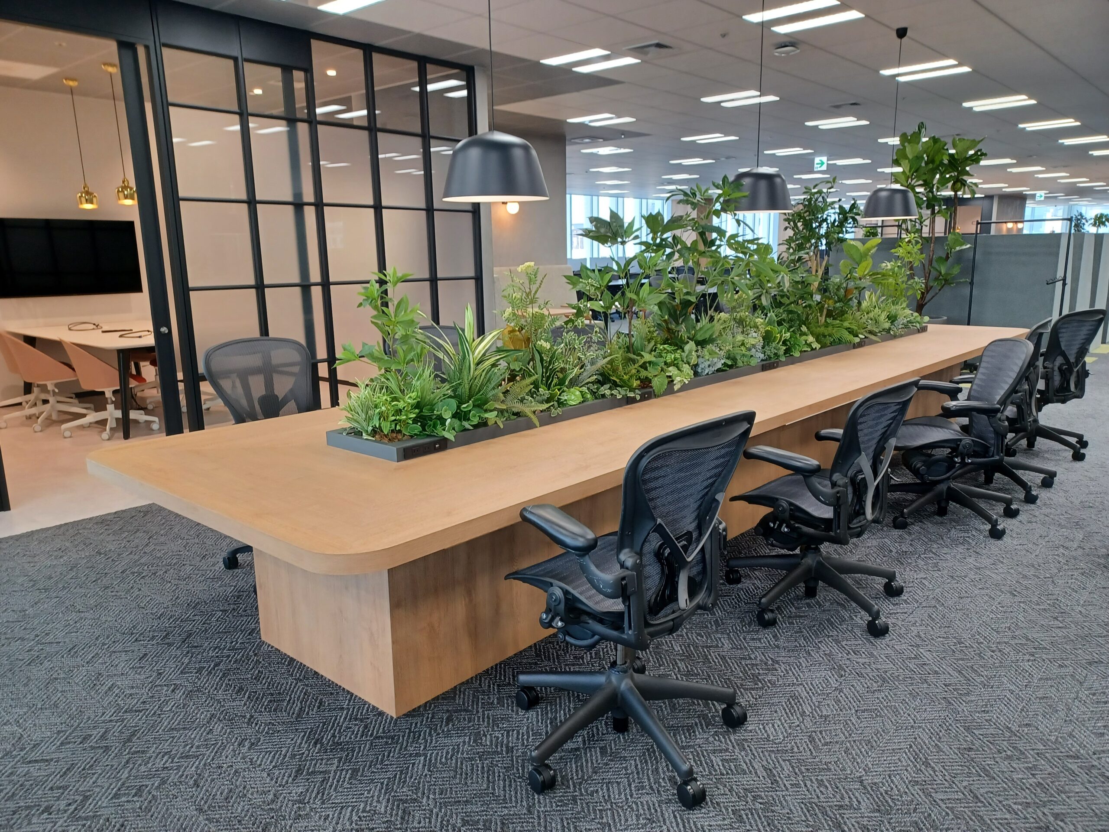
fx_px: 801
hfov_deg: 69.4
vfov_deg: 54.9
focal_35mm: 25
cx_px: 554
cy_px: 416
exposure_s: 1/50
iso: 200
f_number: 1.8
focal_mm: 4.6
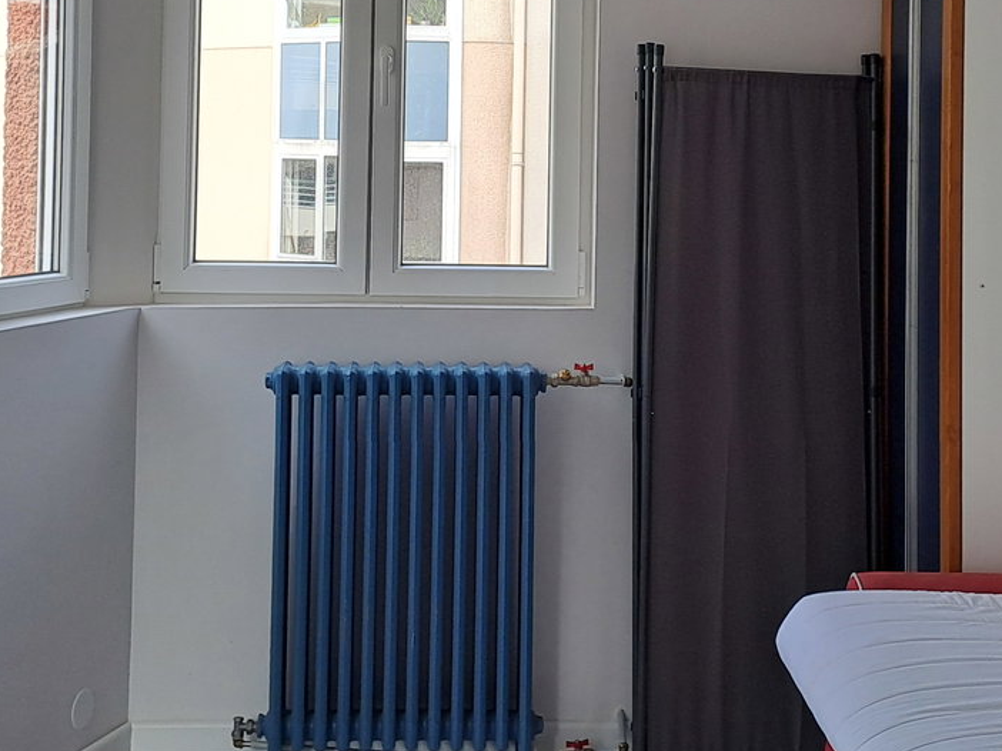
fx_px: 1649
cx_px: 541
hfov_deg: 33.8
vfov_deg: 25.1
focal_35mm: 57
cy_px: 127
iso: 32
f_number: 1.8
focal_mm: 4.65
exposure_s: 1/291
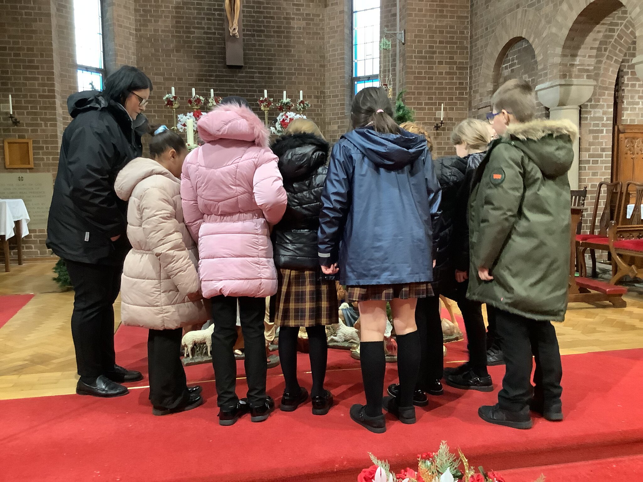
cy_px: 241
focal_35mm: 31
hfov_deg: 58.4
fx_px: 576
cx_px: 322
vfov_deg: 45.4
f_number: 2.4
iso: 400
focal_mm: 3.3
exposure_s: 1/25
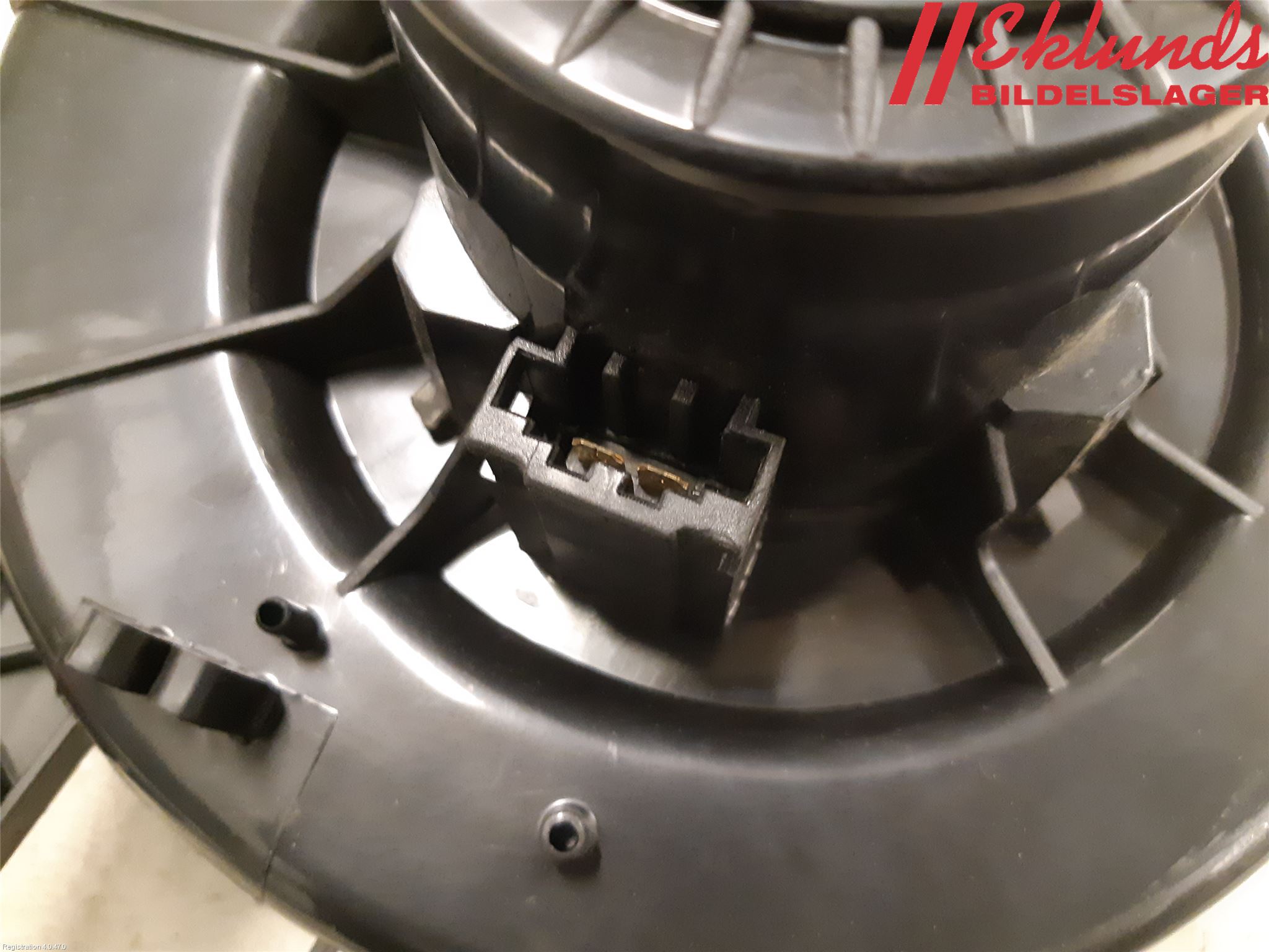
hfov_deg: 67.3
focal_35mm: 26
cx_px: 634
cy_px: 476
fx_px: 953
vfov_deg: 53.1
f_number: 1.7
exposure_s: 1/25
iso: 500
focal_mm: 3.93
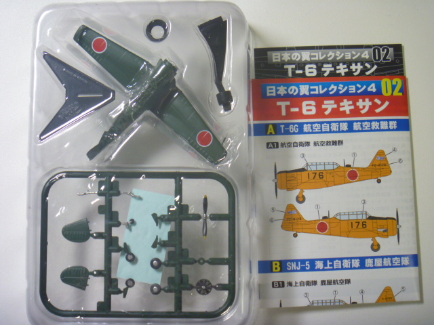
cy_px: 162
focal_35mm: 54
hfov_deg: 35.5
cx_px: 217
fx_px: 677
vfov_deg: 27.0
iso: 200
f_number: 3.8
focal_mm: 9.6
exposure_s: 1/40
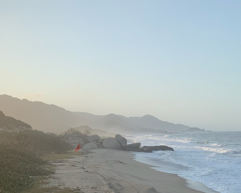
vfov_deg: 25.5
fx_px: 414
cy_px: 170
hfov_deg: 31.5
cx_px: 45
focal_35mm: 58
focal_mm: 4.25
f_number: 1.8
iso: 25
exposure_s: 1/1536
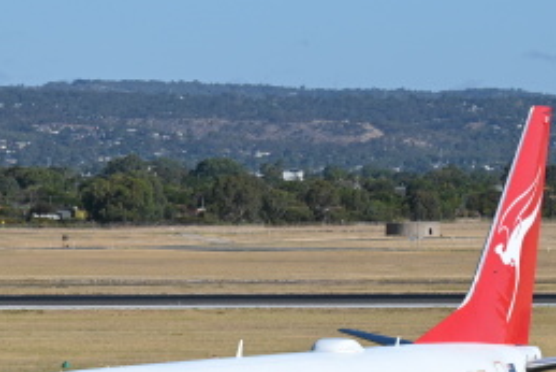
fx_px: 4871
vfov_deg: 4.4
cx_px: 339
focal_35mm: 315
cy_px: 313
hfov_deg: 6.5
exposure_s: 1/400
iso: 100
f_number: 7.1
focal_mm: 85
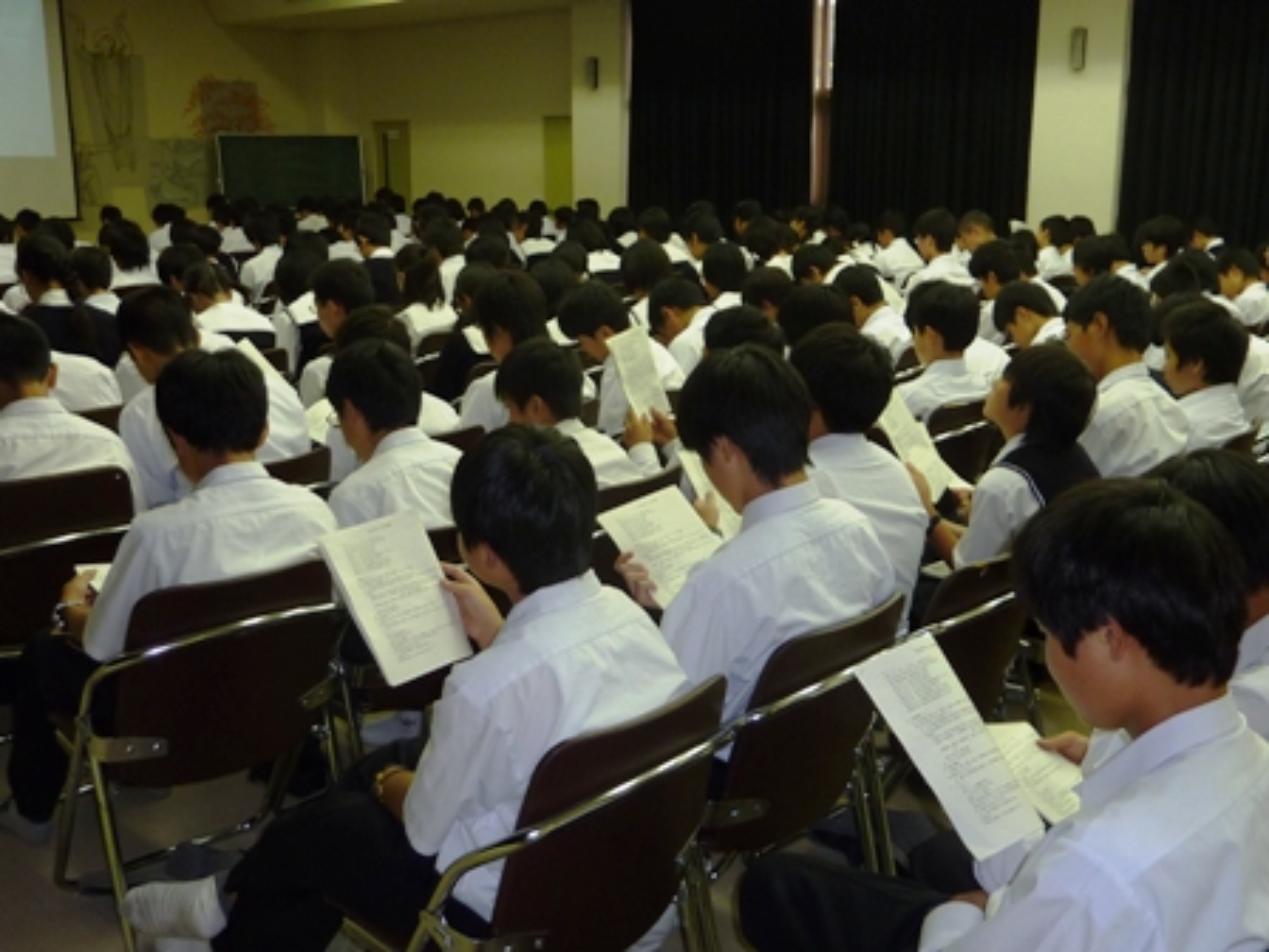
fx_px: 1246
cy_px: 476
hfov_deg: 54.0
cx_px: 634
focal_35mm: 34
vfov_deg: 41.8
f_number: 3.3
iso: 100
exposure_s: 1/30
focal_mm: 4.1
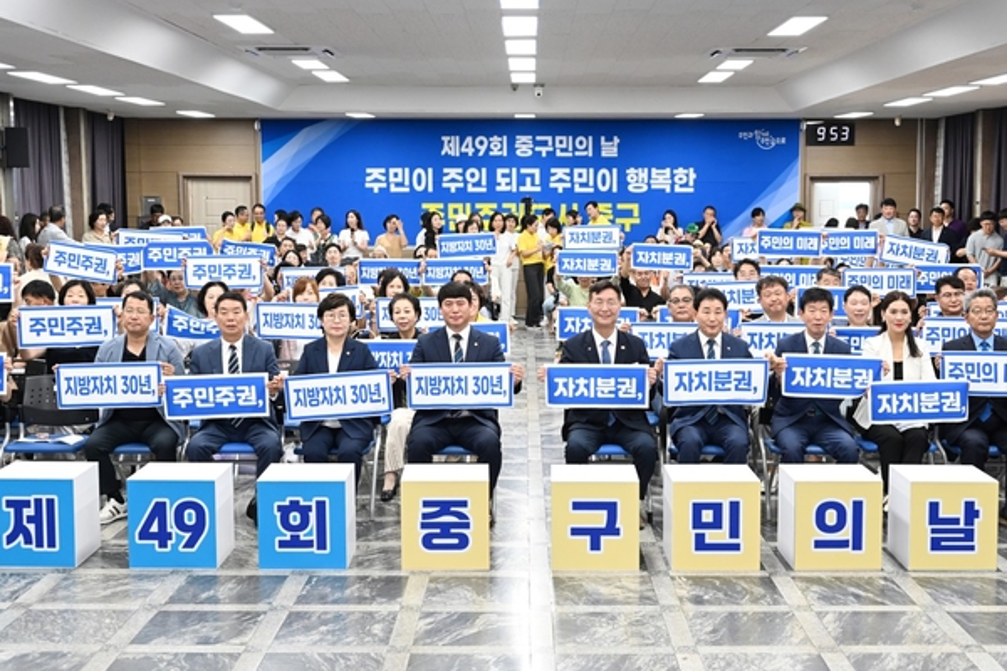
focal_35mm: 44
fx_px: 1231
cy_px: 336
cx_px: 504
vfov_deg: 30.5
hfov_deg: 44.5
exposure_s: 1/160
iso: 3200
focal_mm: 44
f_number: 5.3
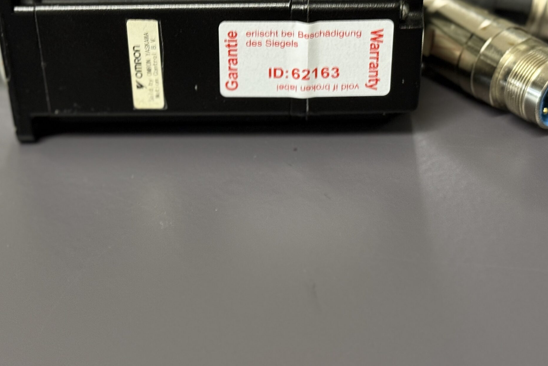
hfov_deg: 29.2
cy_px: 106
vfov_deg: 19.6
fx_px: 1050
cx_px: 221
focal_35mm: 69
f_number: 1.78
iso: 250
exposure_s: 1/33
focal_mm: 6.76
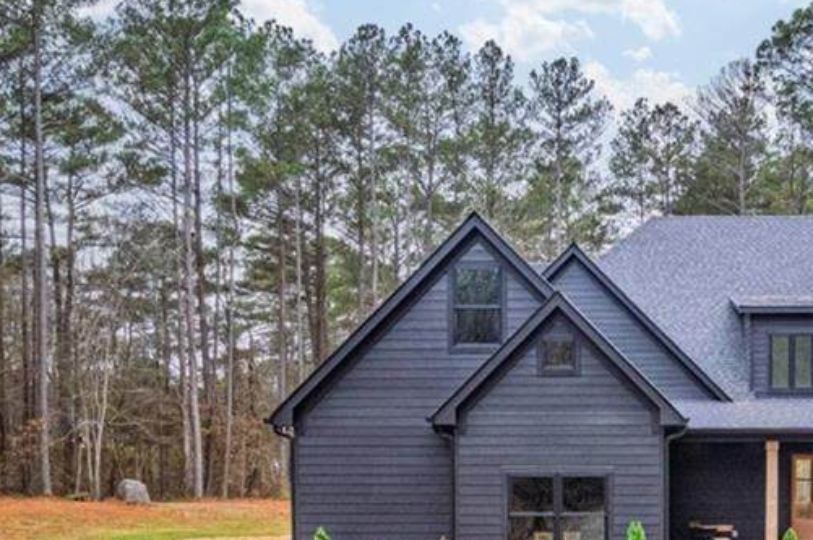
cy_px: 390
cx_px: 631
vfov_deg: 29.4
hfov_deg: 42.0
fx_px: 1015
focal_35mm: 45
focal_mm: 8.38
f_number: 2.8
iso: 100
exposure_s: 1/320
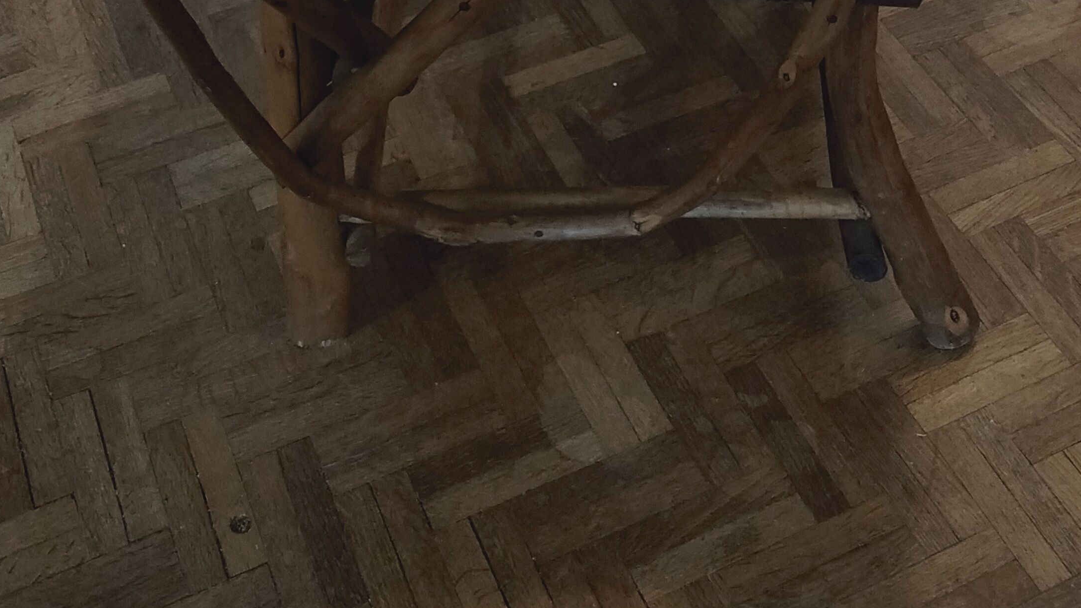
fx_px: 1519
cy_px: -438
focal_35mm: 53
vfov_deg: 18.5
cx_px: 561
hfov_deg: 39.2
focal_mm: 3.99
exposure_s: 1/33
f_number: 1.7
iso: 268
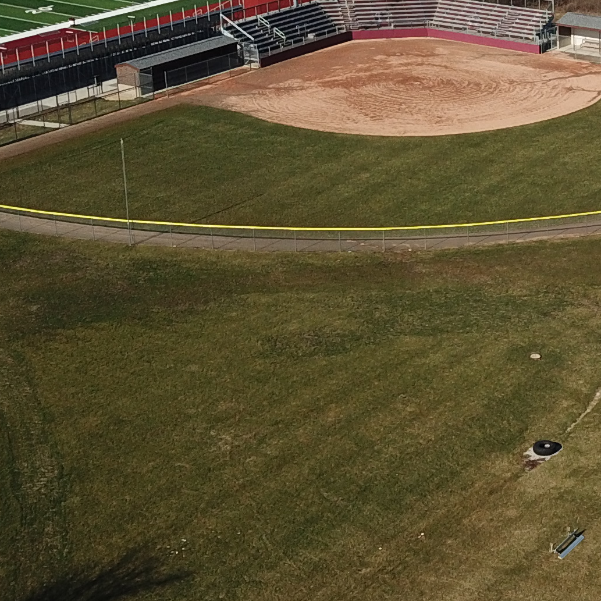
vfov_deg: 19.5
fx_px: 1748
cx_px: 699
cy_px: 247
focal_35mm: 89
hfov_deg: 18.6
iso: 100
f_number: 2.2
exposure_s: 1/2062
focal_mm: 4.7
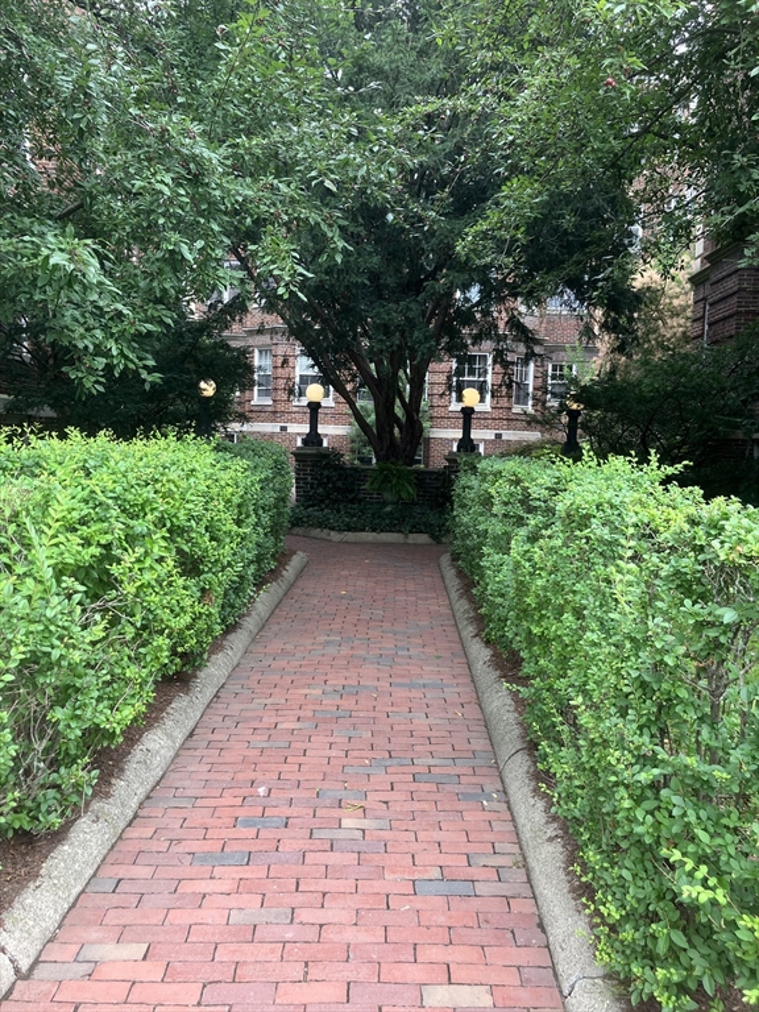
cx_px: 380
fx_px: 819
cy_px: 506
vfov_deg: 63.4
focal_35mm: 28
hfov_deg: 49.7
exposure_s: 1/121
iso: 32
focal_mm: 3.99
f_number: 1.8
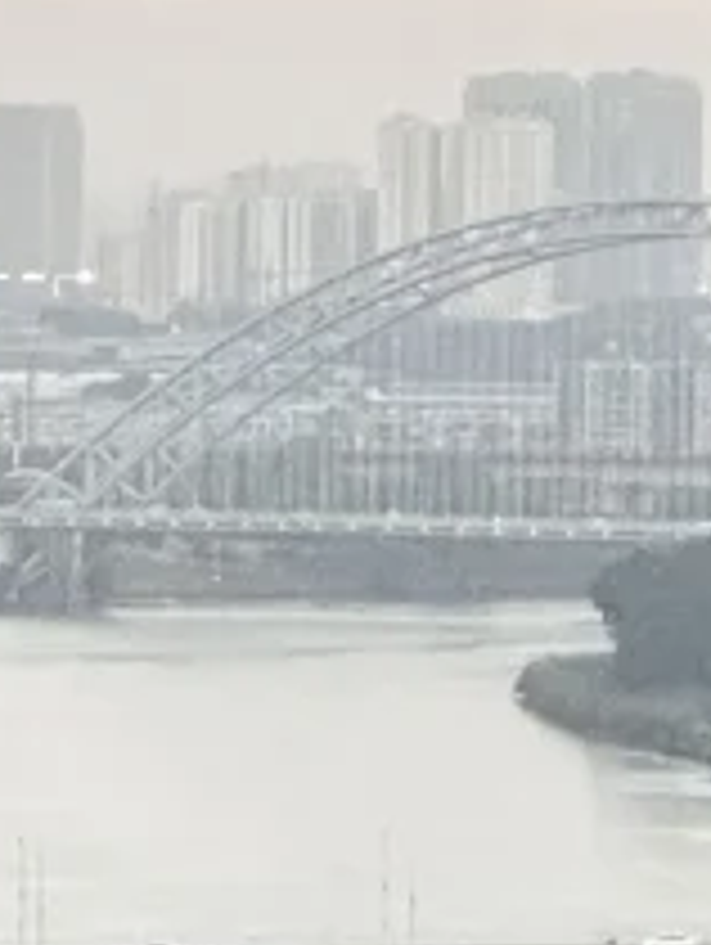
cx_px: 130
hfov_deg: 2.8
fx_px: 14431
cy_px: 729
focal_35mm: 528
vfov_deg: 3.7
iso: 400
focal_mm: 9
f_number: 2.8
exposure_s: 1/60
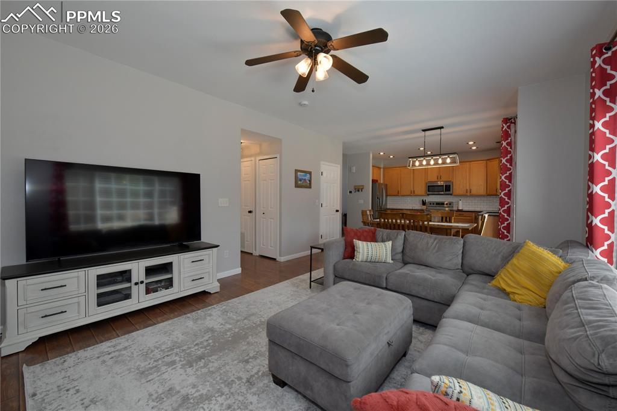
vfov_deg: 81.2
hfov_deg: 104.3
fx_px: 240
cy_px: 206
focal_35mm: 14
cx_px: 308
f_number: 9
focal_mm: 14
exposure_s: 1/160
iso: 1250
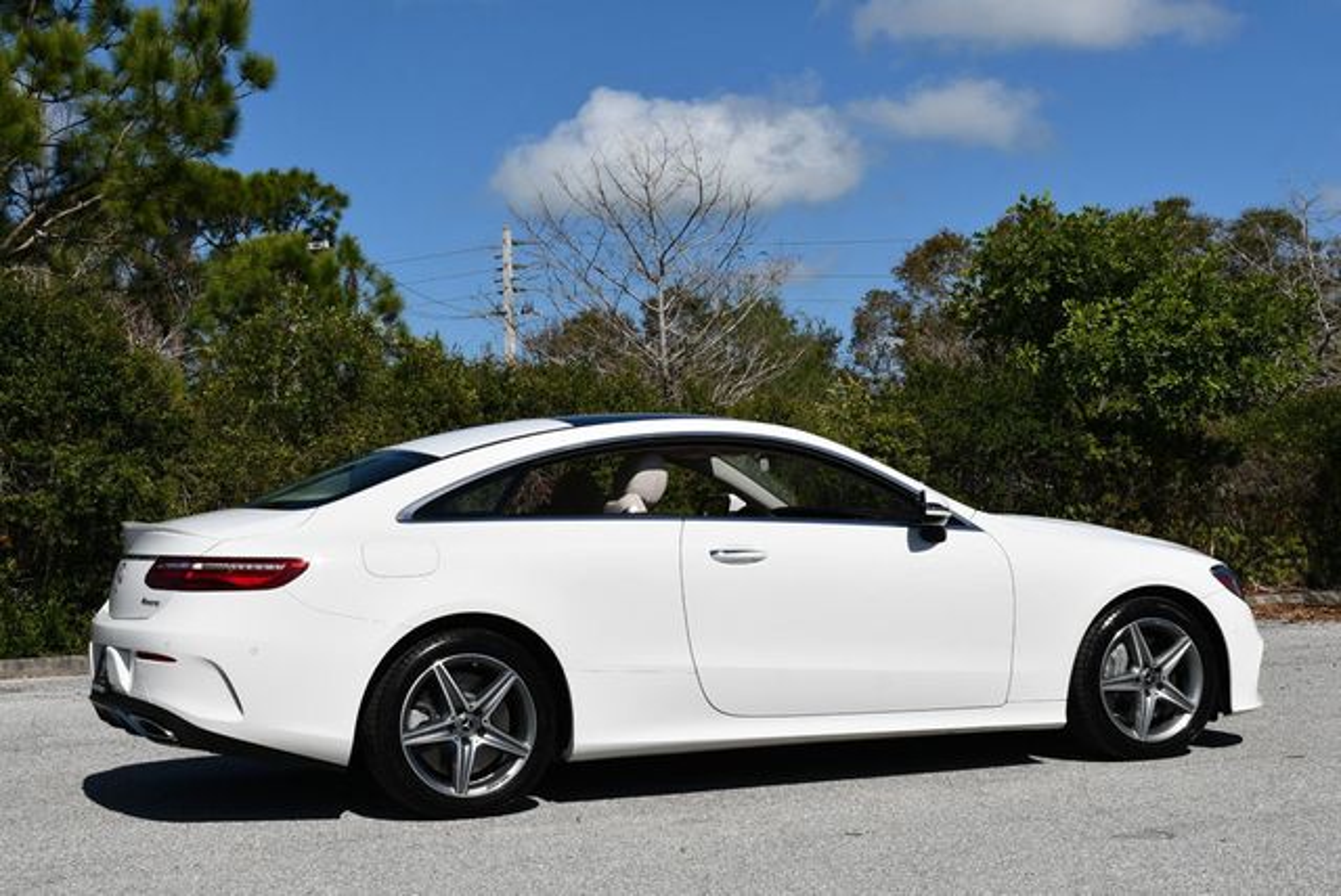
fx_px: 2237
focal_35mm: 60
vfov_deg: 22.7
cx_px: 670
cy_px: 448
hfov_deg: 33.4
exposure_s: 1/400
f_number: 10
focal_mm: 30
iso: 100
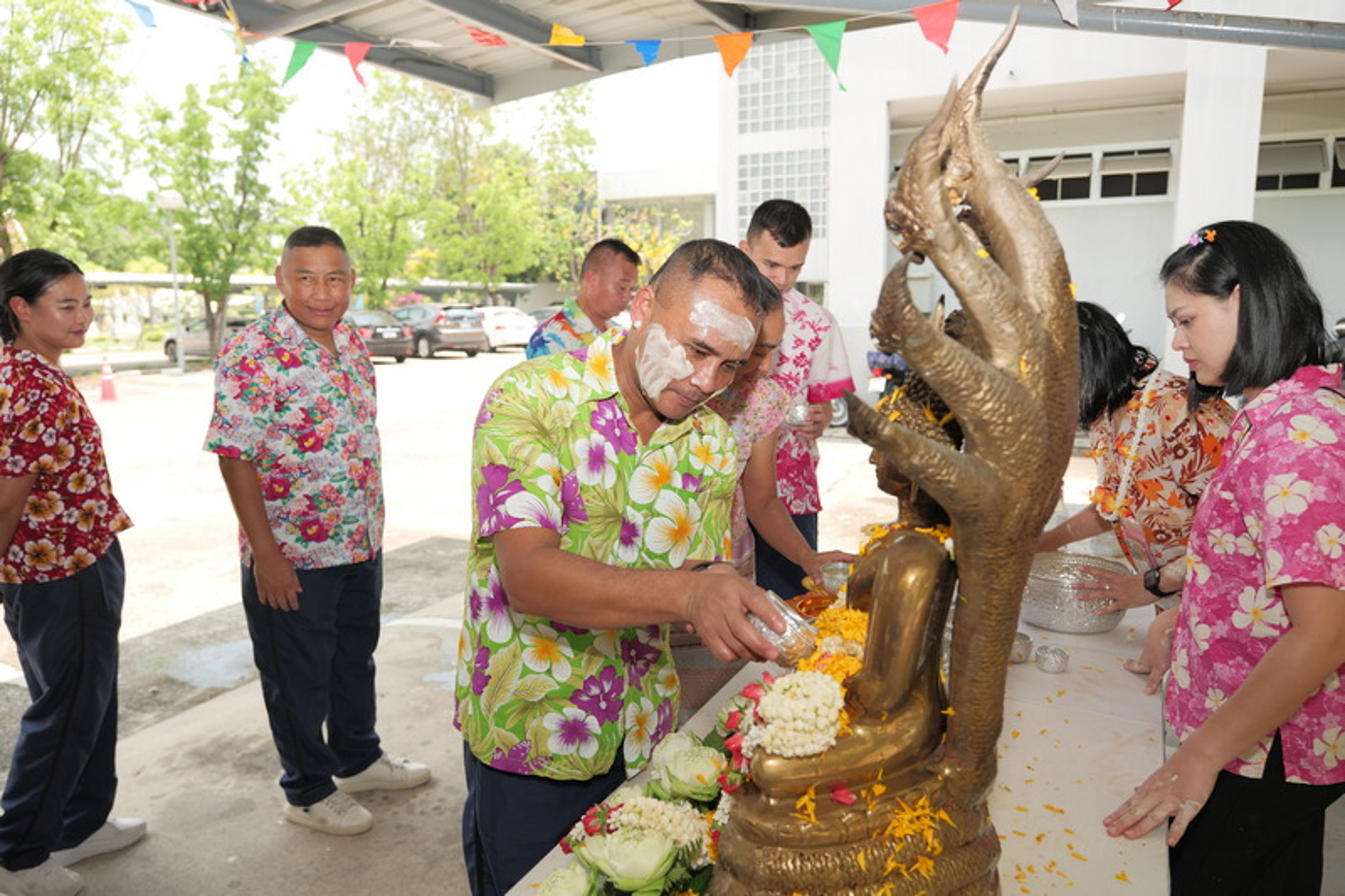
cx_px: 672
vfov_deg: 53.1
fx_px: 896
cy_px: 448
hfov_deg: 73.8
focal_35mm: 24
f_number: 4
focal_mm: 24
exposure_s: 1/100
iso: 100
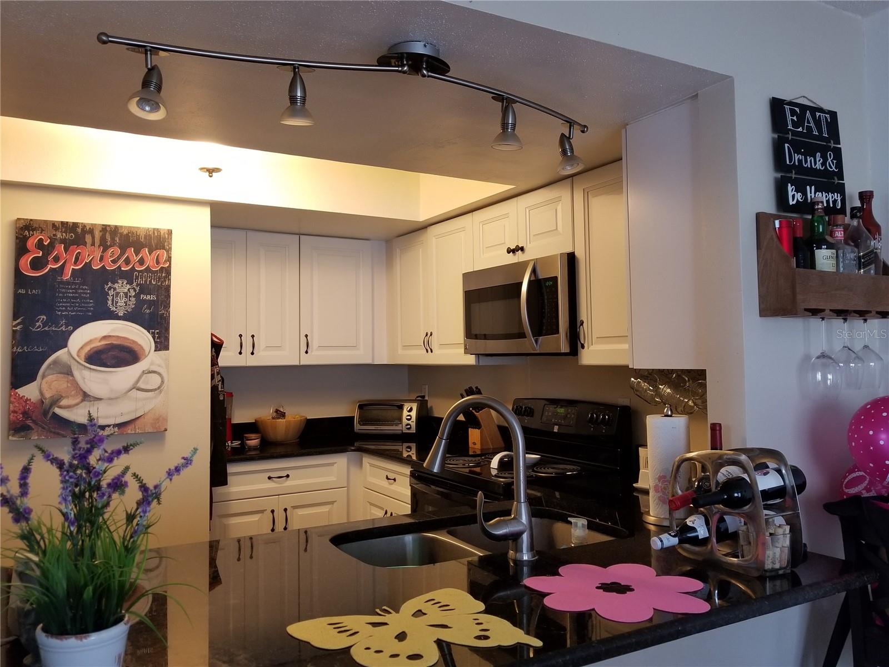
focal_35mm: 26
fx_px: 668
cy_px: 334
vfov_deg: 53.1
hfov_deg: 67.3
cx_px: 444
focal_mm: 4.25
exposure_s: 1/30
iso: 160
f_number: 1.7
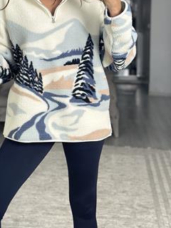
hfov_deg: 19.3
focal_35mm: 76
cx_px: 55
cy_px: 59
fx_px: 501
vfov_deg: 25.4
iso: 160
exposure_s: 1/100
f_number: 1.78
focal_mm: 6.86
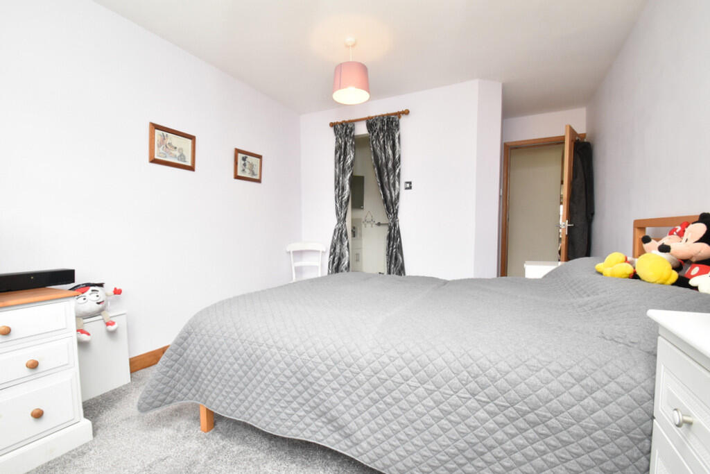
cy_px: 237
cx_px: 355
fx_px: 296
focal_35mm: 15
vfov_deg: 77.3
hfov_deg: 100.4
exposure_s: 1/60
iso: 1400
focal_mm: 10
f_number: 10
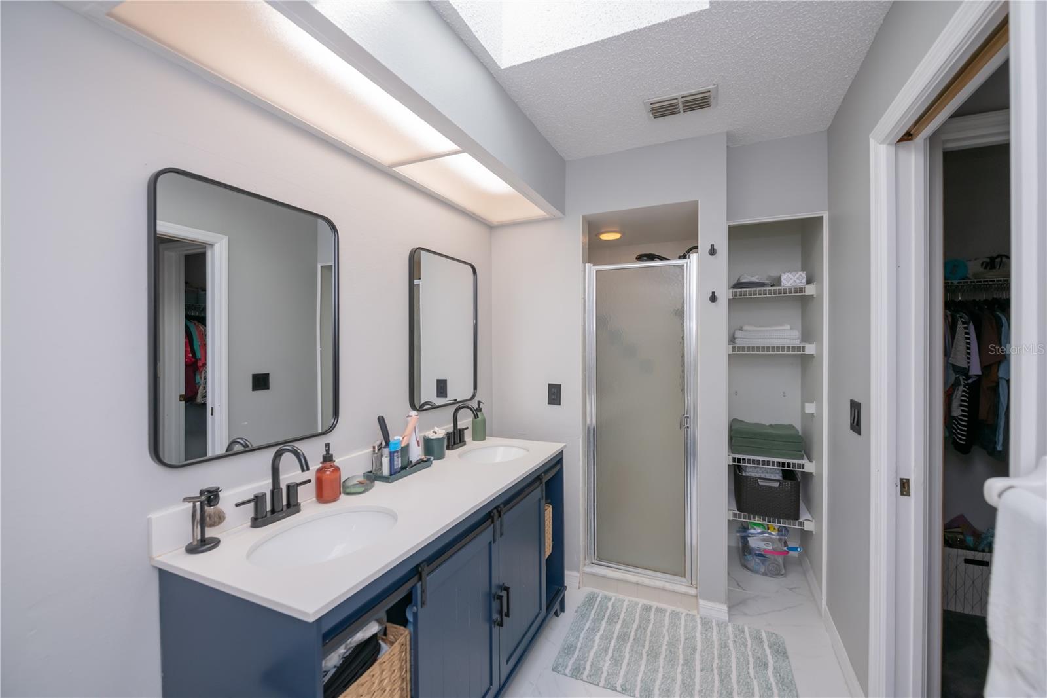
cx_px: 524
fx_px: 407
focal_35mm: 14
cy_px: 349
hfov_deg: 104.3
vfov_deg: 81.2
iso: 500
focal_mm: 14
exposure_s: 1/320
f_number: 4
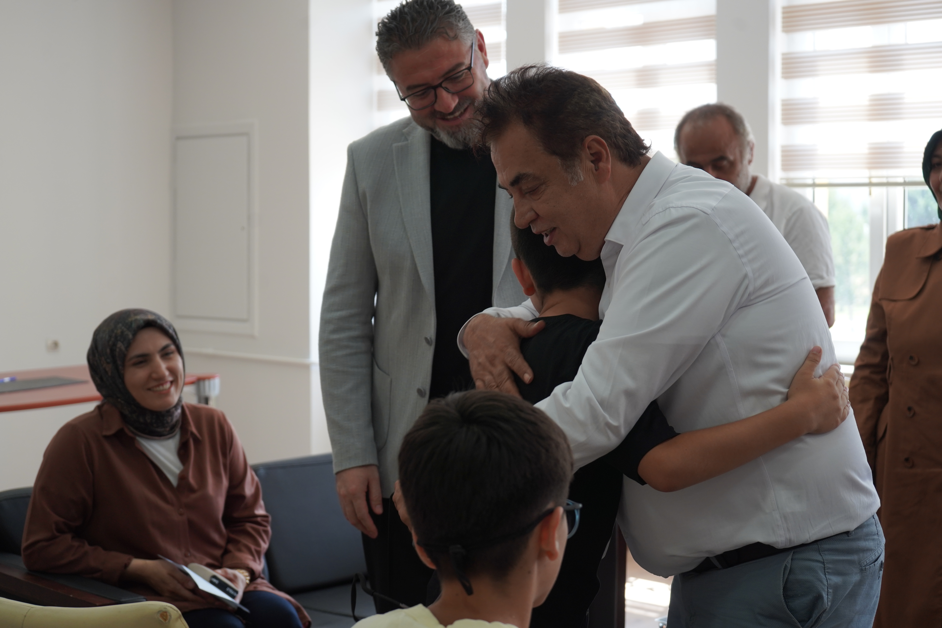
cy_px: 314
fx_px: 1518
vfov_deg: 23.4
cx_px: 471
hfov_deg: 34.5
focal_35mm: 58
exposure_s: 1/160
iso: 800
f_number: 5.6
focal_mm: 58
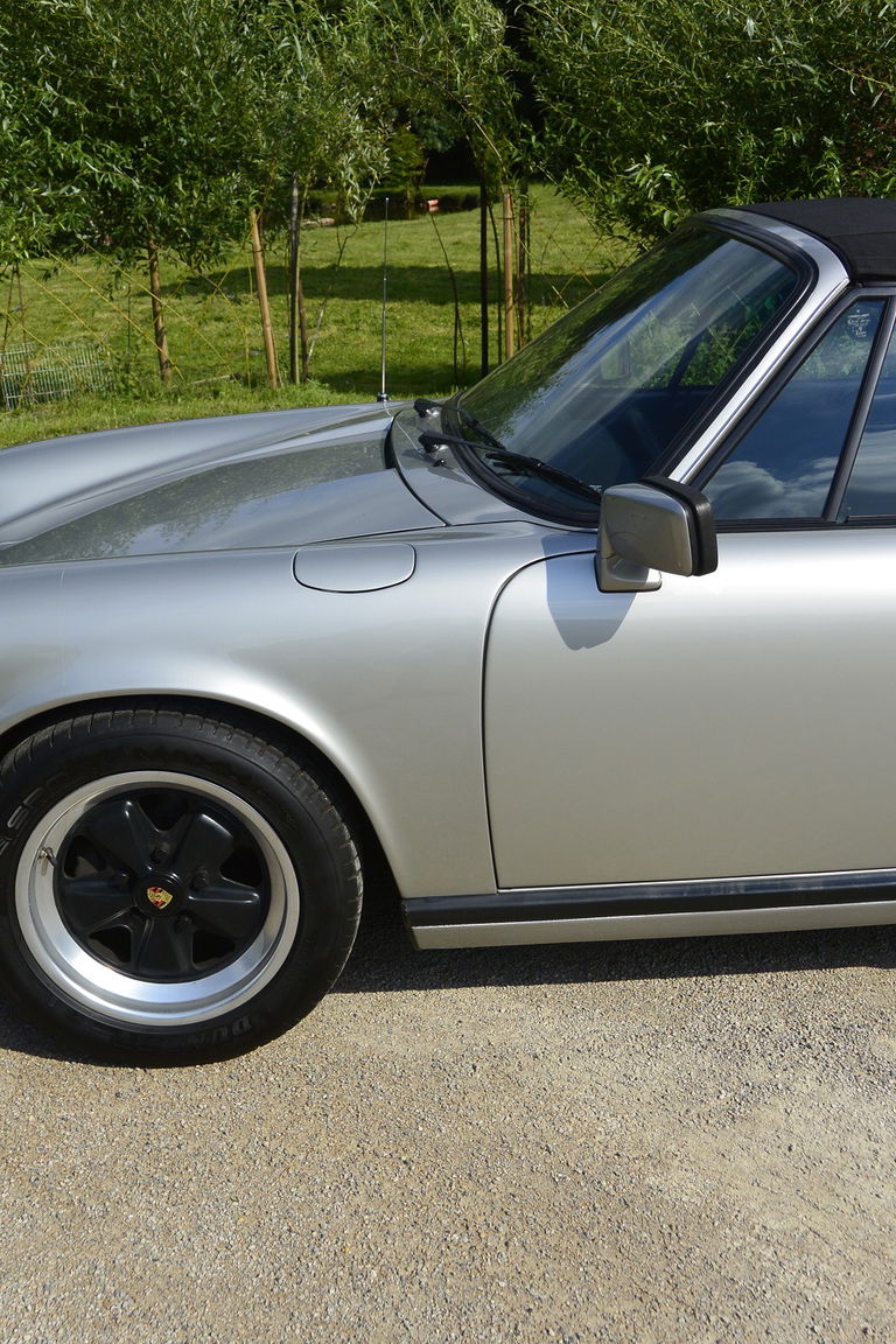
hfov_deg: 33.4
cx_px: 448
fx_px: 1493
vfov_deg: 48.5
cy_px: 672
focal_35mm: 40
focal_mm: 15.1
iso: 160
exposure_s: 1/1250
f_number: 5
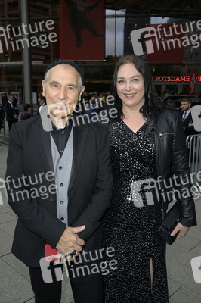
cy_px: 152
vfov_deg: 58.8
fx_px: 268
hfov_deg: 41.0
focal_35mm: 32
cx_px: 100
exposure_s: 1/250
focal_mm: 32
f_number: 6.3
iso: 640
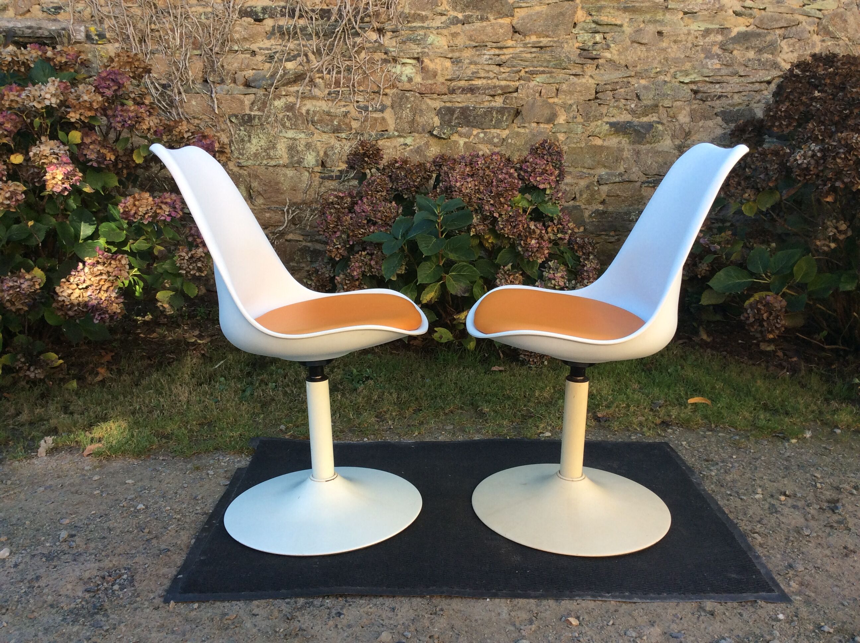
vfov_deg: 44.1
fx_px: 794
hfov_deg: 56.9
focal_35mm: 32
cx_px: 430
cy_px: 322
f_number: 2.4
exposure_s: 1/199
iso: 32
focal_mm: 3.3
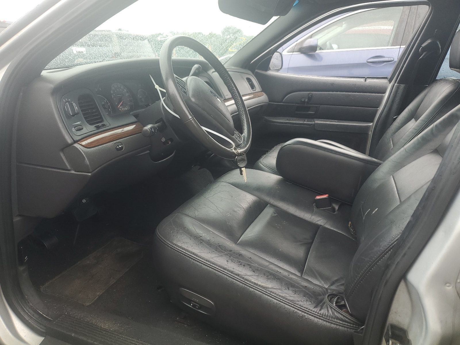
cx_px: 230
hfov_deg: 67.3
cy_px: 172
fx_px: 346
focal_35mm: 26
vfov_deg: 53.1
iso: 50
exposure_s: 1/238
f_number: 1.5
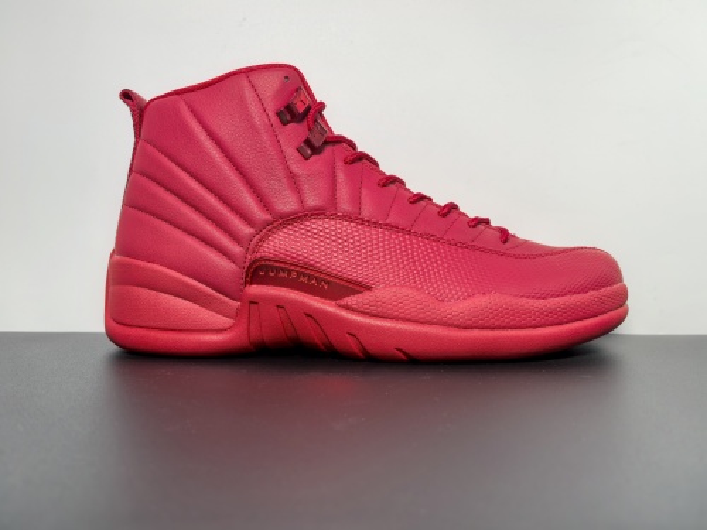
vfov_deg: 51.4
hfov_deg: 65.3
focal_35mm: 27
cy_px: 265
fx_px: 551
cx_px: 354
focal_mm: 6.98
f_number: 2
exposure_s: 1/279
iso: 50
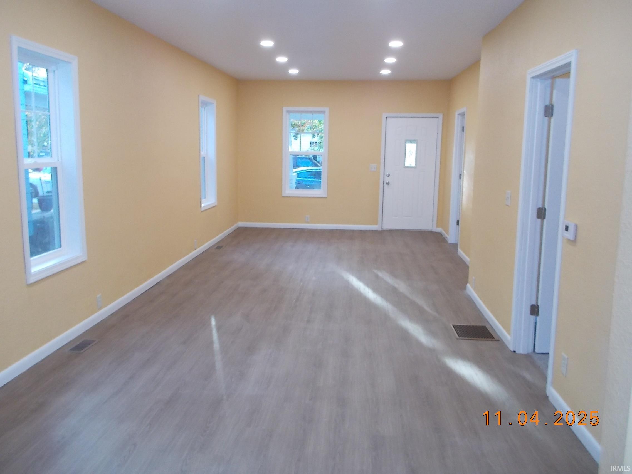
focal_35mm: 29
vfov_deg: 48.2
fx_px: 529
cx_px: 316
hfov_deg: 61.7
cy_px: 237
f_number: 3.3
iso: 160
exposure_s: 1/25
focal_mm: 4.1
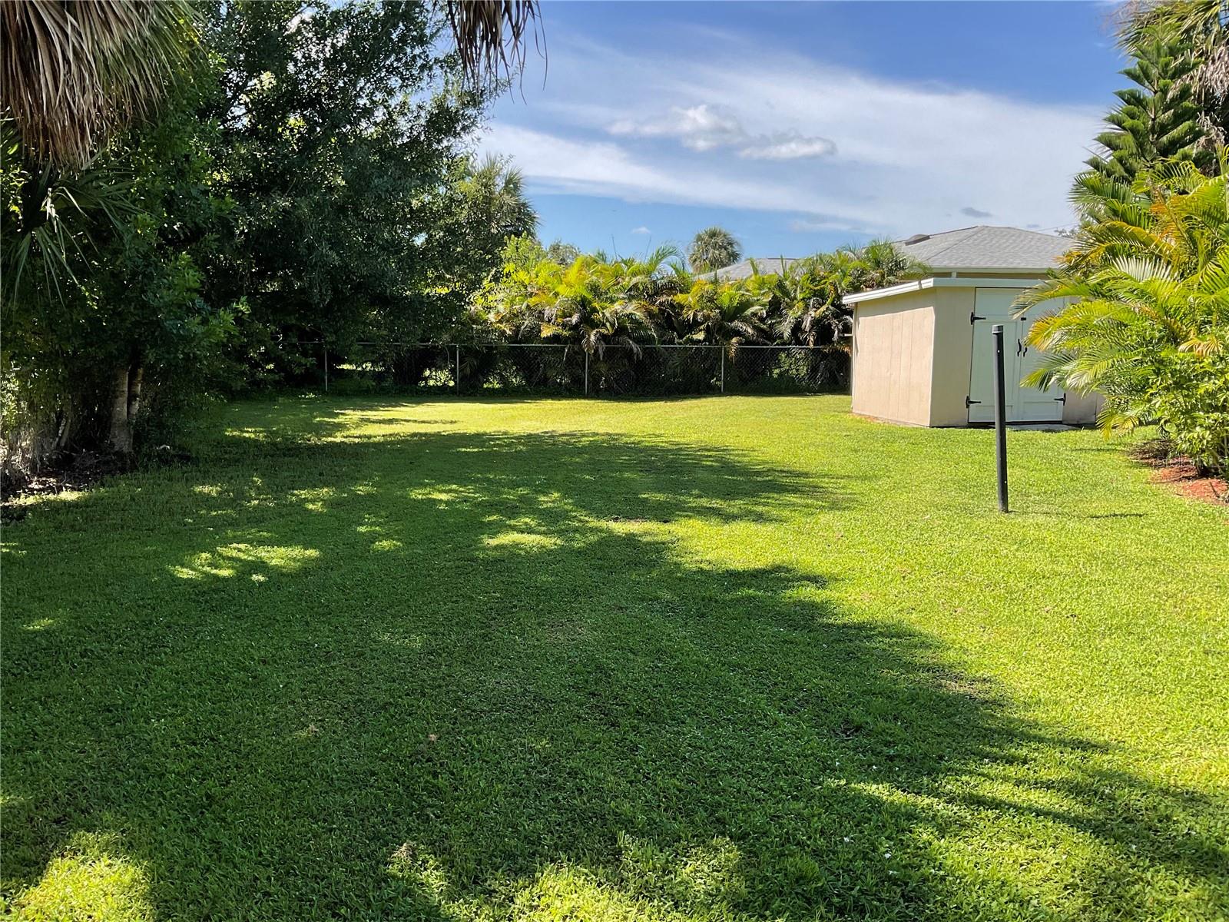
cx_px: 614
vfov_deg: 48.2
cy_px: 461
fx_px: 1030
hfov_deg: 61.7
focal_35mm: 29
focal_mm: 3
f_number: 1.8
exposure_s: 1/1055
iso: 16
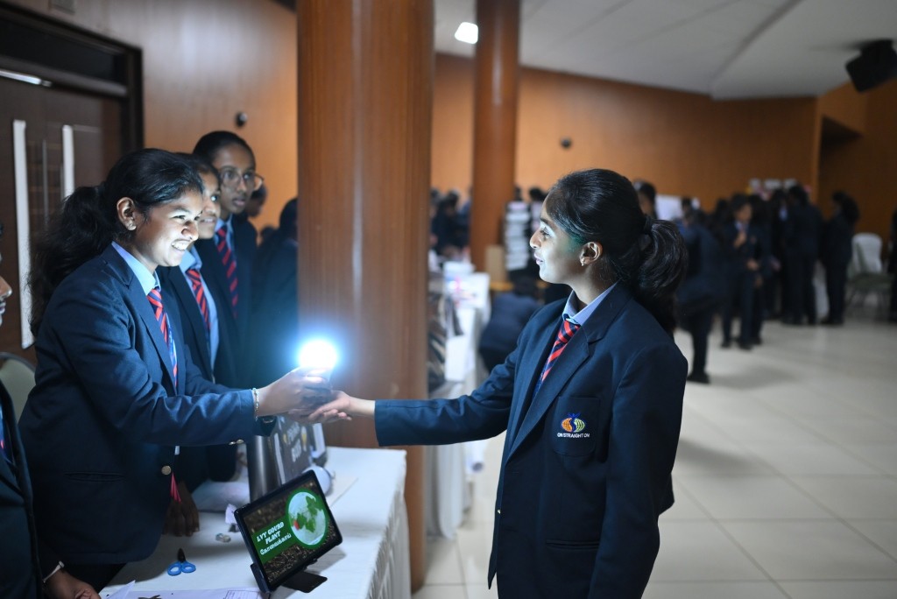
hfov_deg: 54.4
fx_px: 873
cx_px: 448
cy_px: 300
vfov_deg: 37.9
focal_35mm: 35
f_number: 1.8
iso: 3200
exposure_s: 1/160
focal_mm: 35
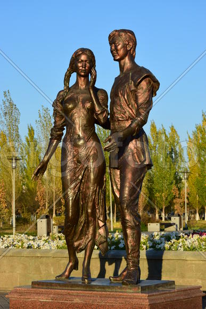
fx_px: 901
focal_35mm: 105
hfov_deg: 13.0
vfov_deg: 19.5
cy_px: 154
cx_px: 103
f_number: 10
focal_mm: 70
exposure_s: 1/100
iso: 100
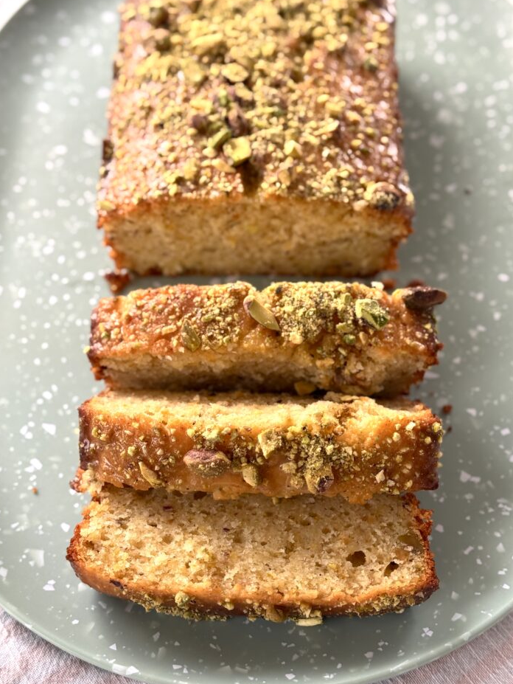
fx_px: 1047
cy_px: 331
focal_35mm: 53
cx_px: 255
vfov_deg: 36.2
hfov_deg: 27.5
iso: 64
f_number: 1.78
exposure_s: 1/442
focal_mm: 6.76
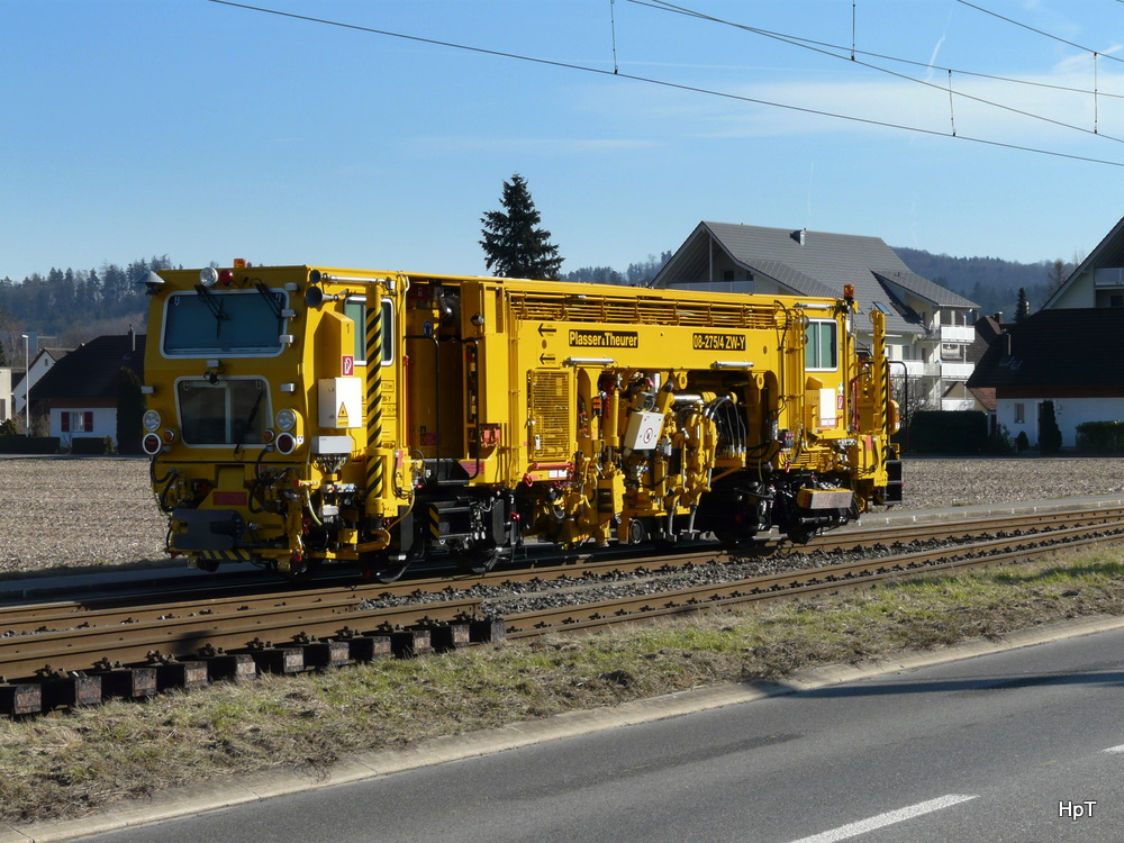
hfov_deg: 20.4
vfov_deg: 15.4
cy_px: 422
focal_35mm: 96
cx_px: 562
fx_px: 3117
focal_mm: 15.8
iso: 100
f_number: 5.6
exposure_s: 1/400
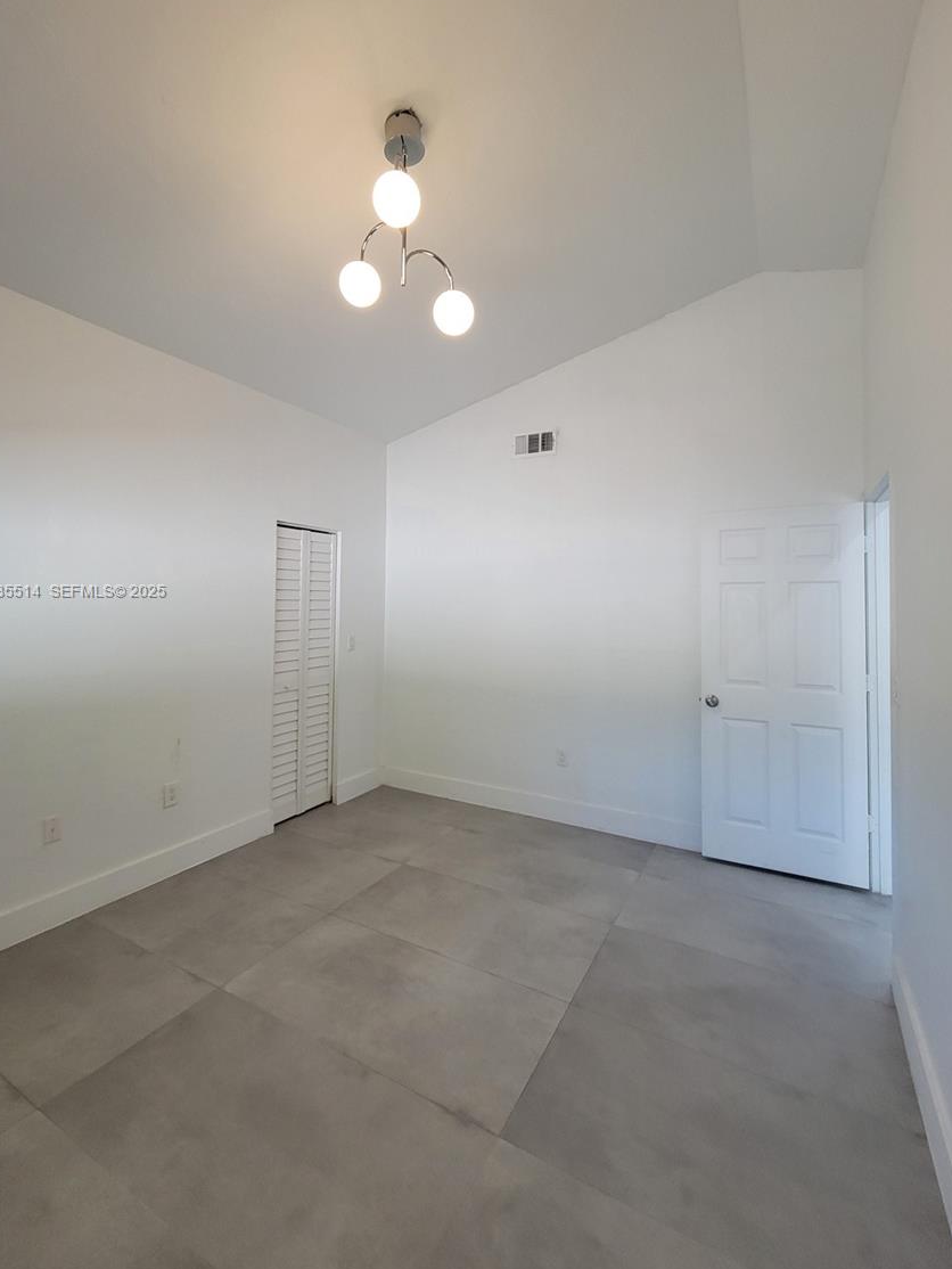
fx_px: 513
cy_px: 592
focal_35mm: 14
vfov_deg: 101.9
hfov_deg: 85.7
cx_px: 467
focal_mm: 2.2
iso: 250
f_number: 2.2
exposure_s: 1/60
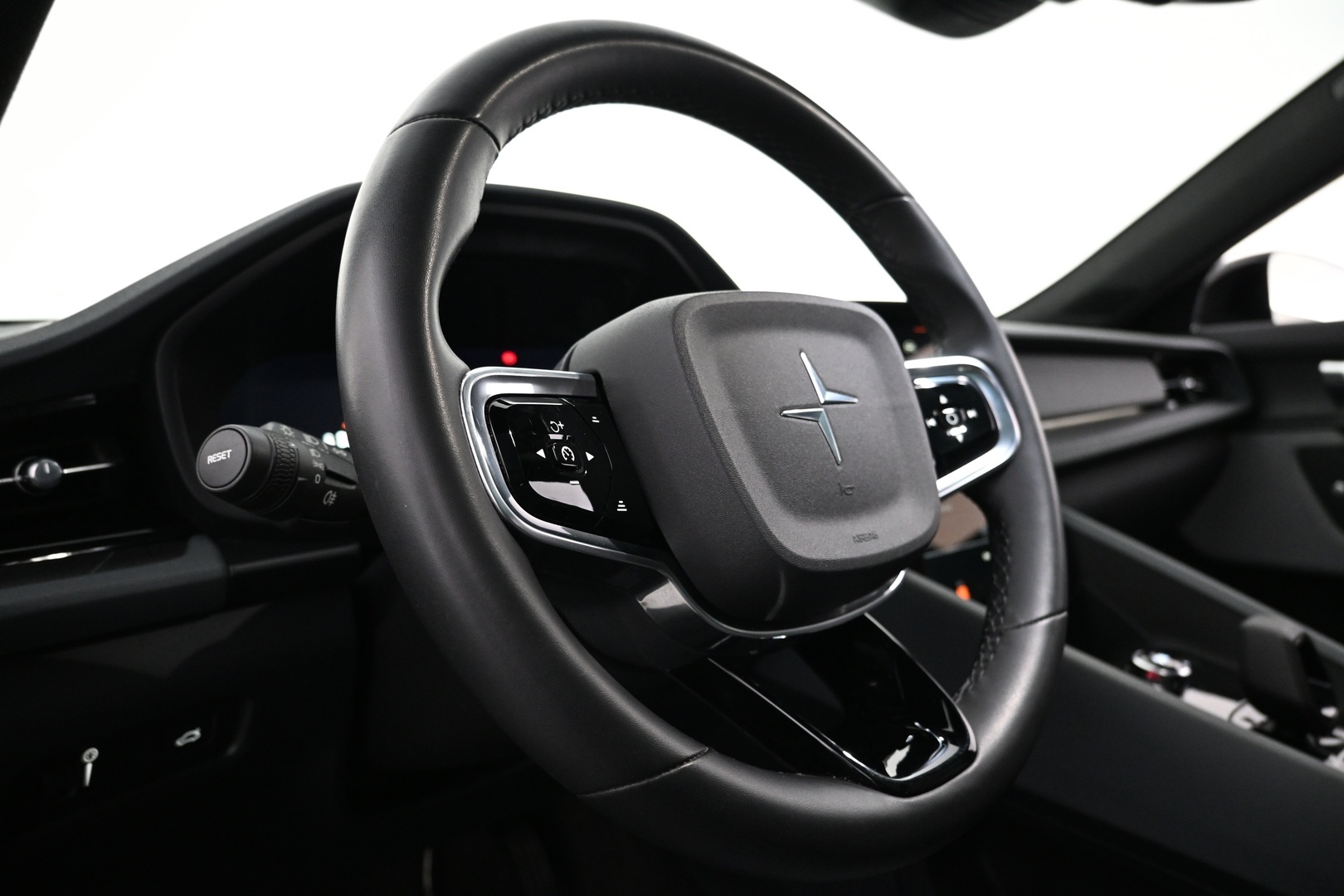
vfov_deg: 53.1
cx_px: 672
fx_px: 896
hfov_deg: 73.7
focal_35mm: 24
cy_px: 448
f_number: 3.5
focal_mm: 16
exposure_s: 1/25
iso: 1600
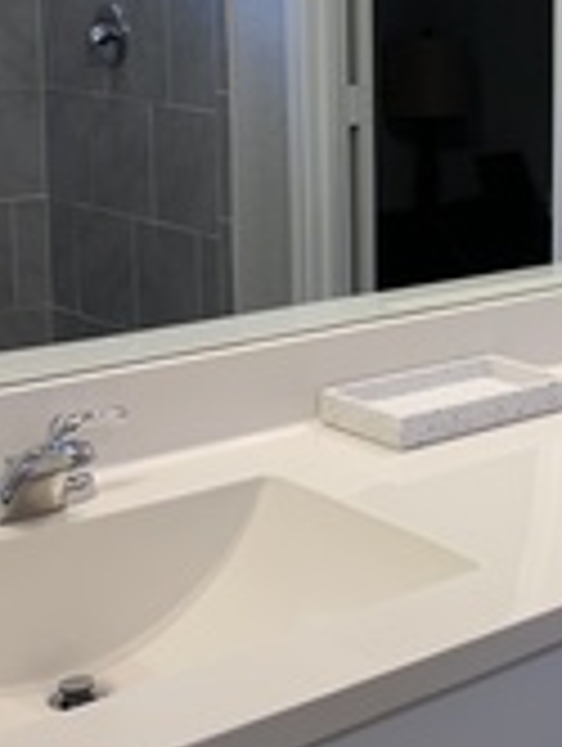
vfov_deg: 25.8
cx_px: 629
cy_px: 238
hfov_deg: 18.9
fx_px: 1619
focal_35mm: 75
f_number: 1.8
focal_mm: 4.25
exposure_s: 1/120
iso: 50
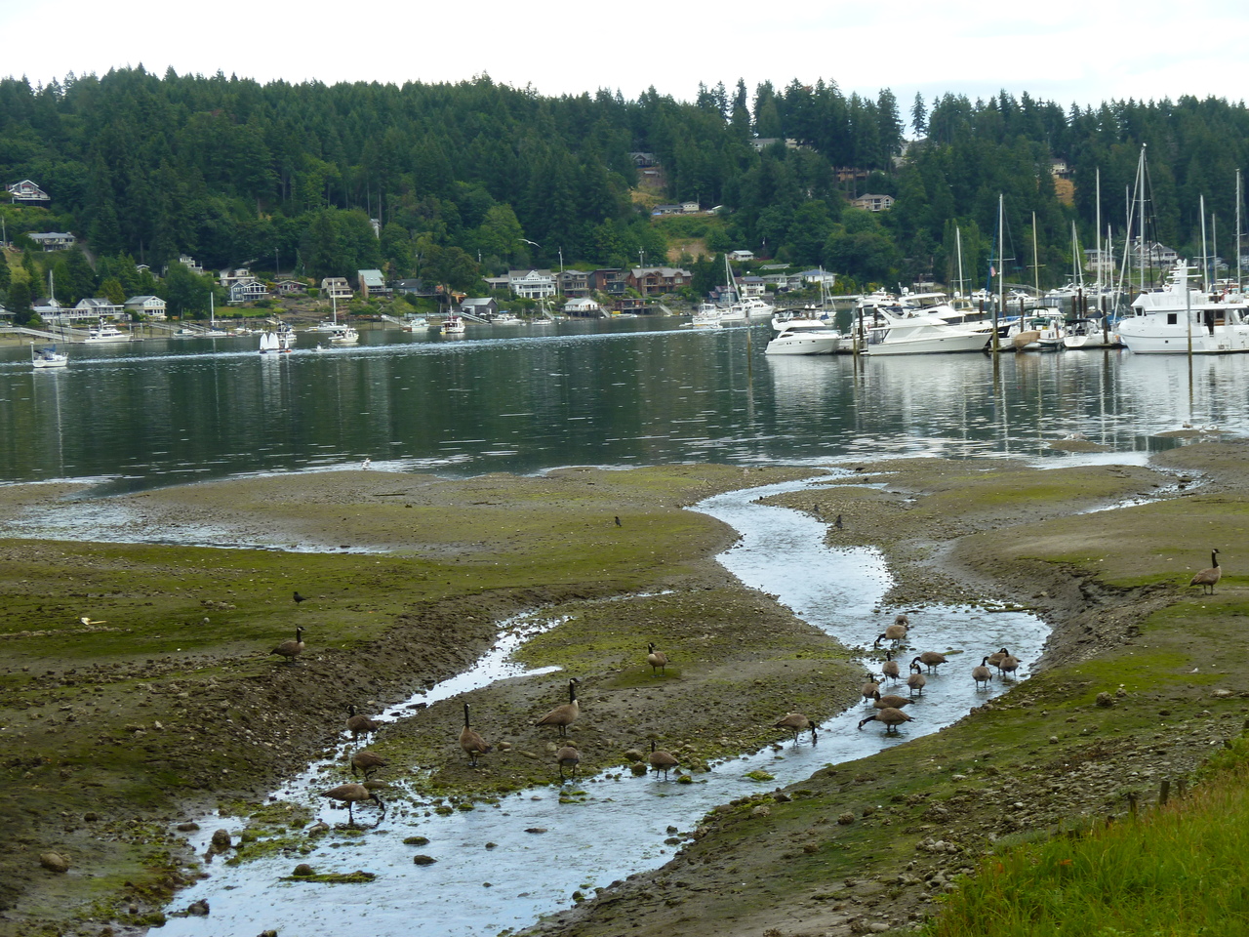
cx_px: 624
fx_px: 2923
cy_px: 468
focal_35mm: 81
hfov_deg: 24.1
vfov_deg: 18.2
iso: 80
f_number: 5
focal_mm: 14.5
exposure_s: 1/100
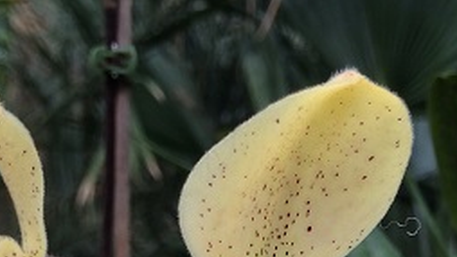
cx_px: 202
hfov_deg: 25.3
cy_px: 454
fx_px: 1018
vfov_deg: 13.1
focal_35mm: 84
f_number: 2.2
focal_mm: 4.12
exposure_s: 1/120
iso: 40
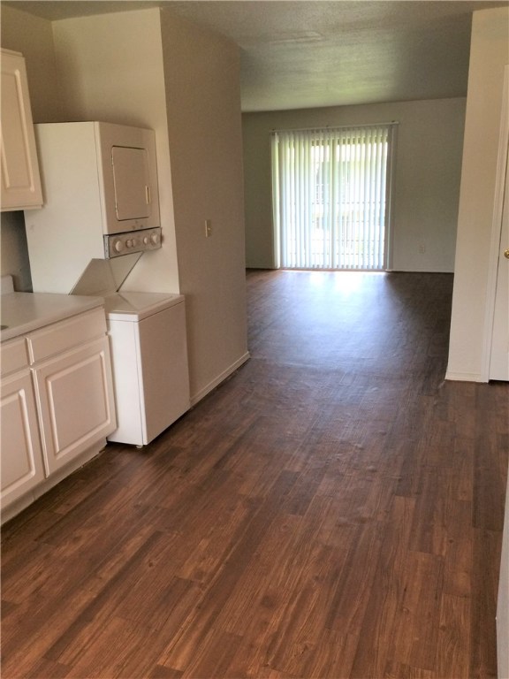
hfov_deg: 48.2
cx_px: 254
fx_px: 569
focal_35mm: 29
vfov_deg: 61.7
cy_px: 340
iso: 40
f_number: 2.2
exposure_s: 1/30
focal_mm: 4.15
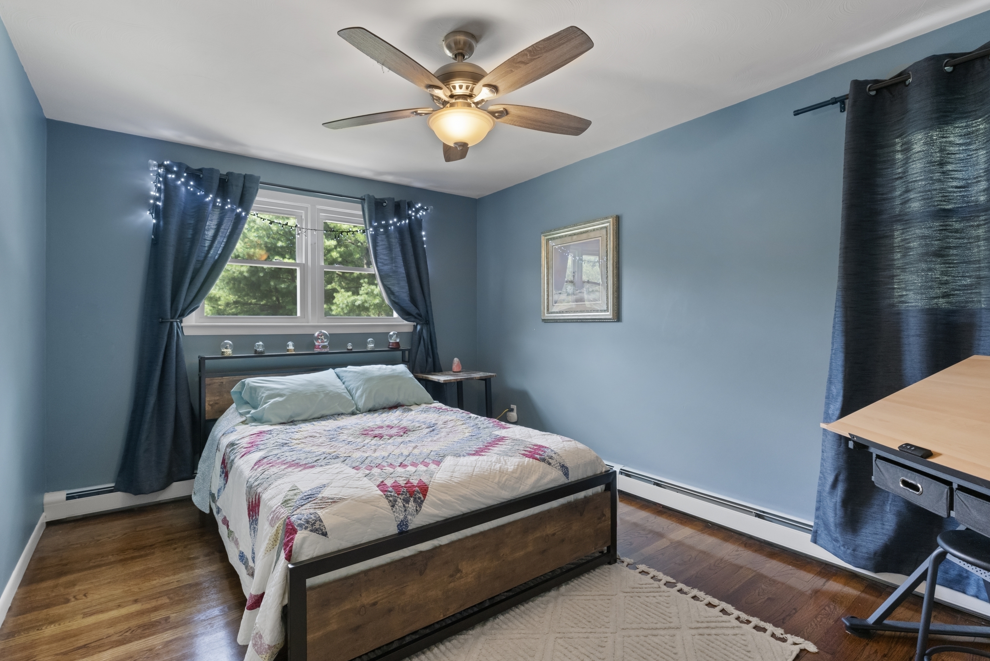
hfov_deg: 93.7
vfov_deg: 70.9
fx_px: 464
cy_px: 326
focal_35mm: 17
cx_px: 468
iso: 3200
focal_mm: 15.8
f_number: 9
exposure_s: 1/30
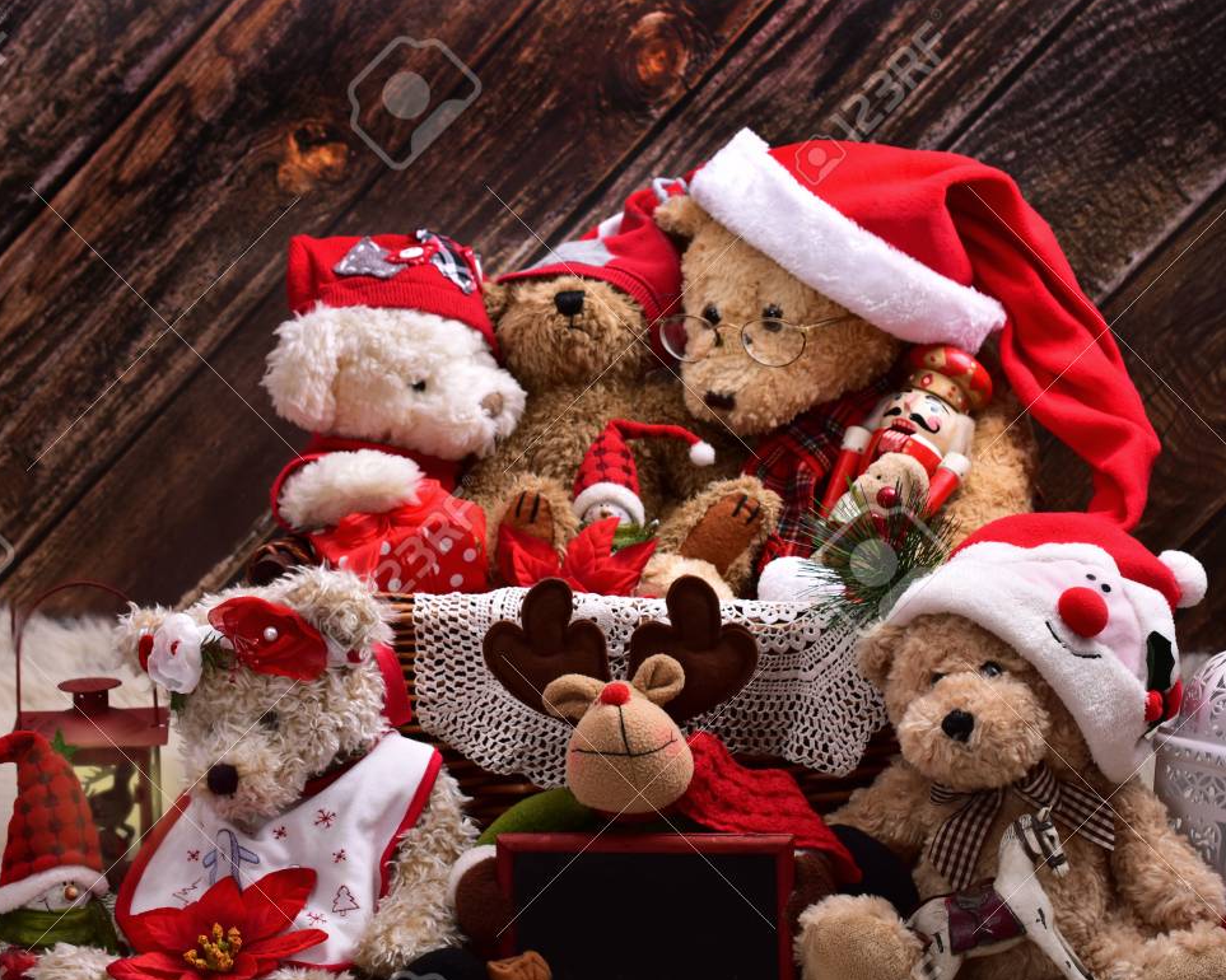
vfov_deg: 20.2
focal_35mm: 76
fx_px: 2757
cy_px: 518
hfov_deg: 25.1
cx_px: 638
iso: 250
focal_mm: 40
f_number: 6.3
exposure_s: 1/200
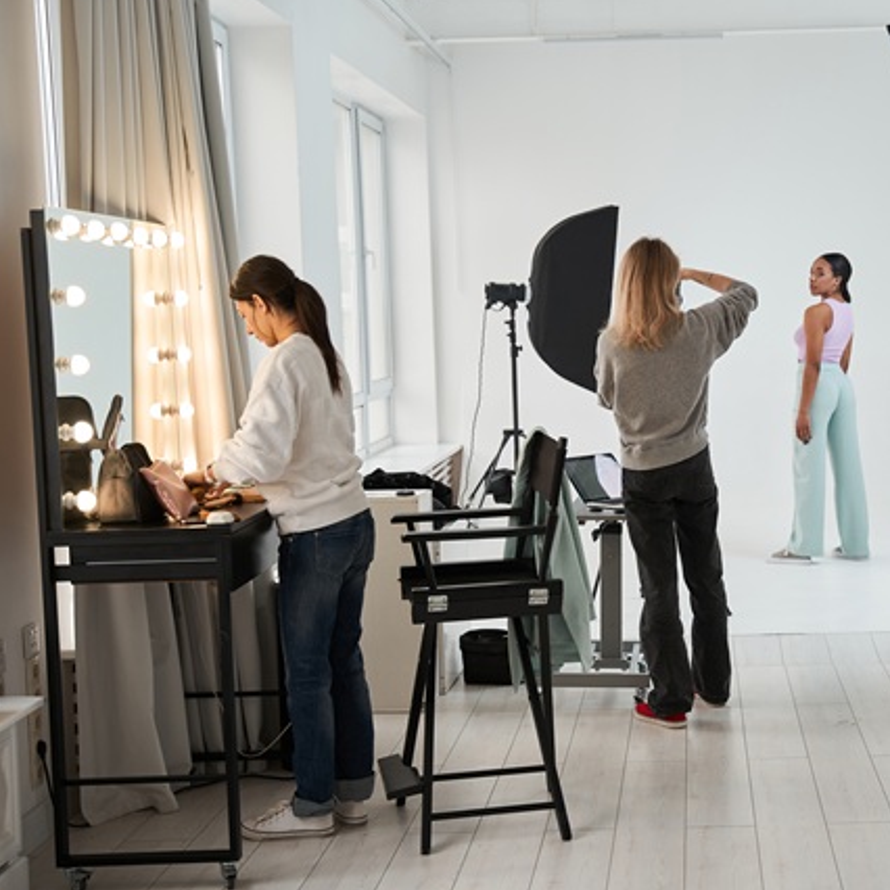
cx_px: 675
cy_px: 442
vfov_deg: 30.0
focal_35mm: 57
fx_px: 1658
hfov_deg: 29.5
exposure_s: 1/160
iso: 250
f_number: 3.5
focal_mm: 44
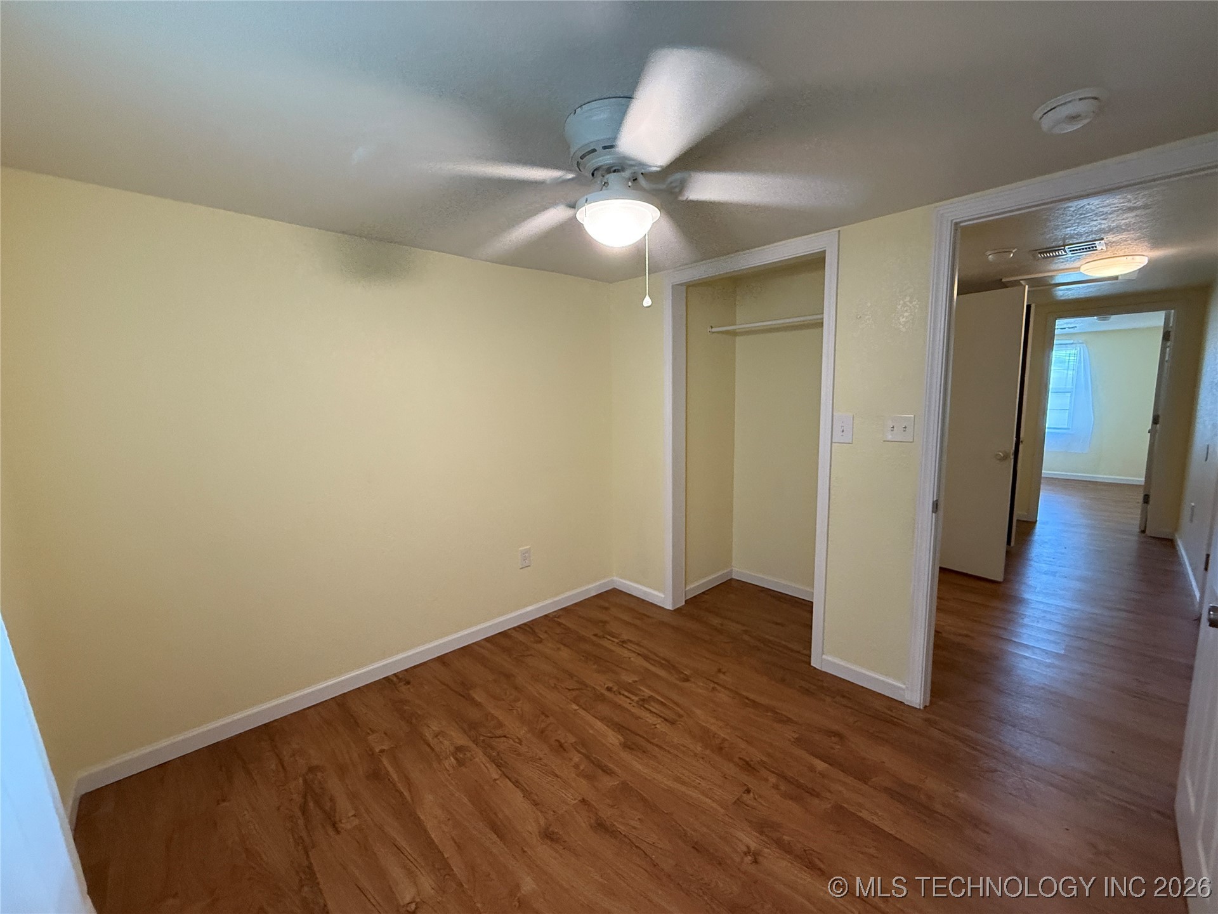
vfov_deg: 85.7
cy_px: 457
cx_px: 609
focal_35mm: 14
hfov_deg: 102.1
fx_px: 493
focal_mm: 2.22
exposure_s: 1/60
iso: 500
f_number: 2.2
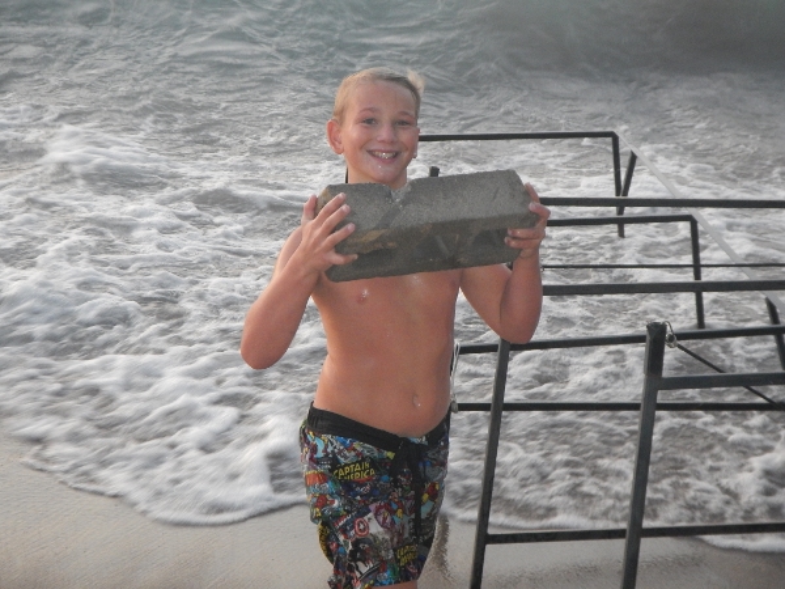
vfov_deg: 13.6
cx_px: 392
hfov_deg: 18.0
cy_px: 294
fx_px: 2472
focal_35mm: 109
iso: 720
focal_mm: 19.6
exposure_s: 1/30
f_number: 4.6
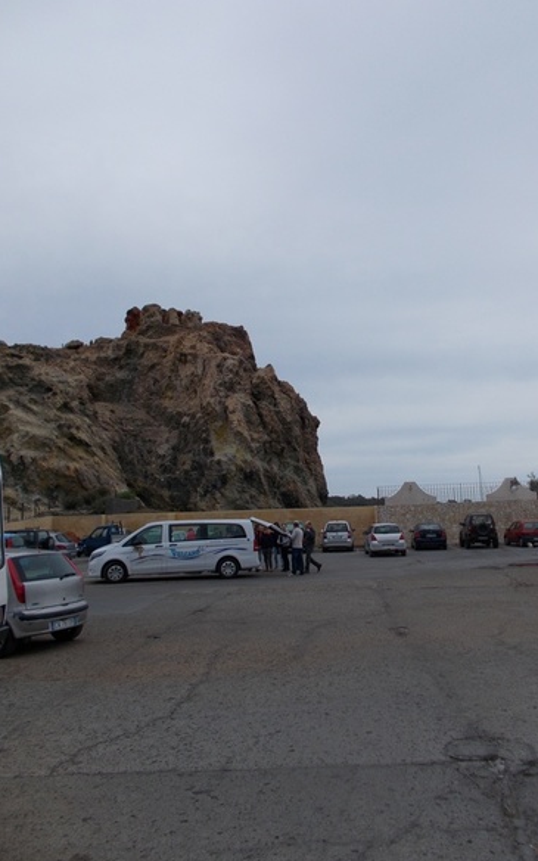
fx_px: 657
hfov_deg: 44.3
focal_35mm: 28
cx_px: 325
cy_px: 428
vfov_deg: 66.5
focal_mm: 4.6
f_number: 8
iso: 80
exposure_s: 1/250
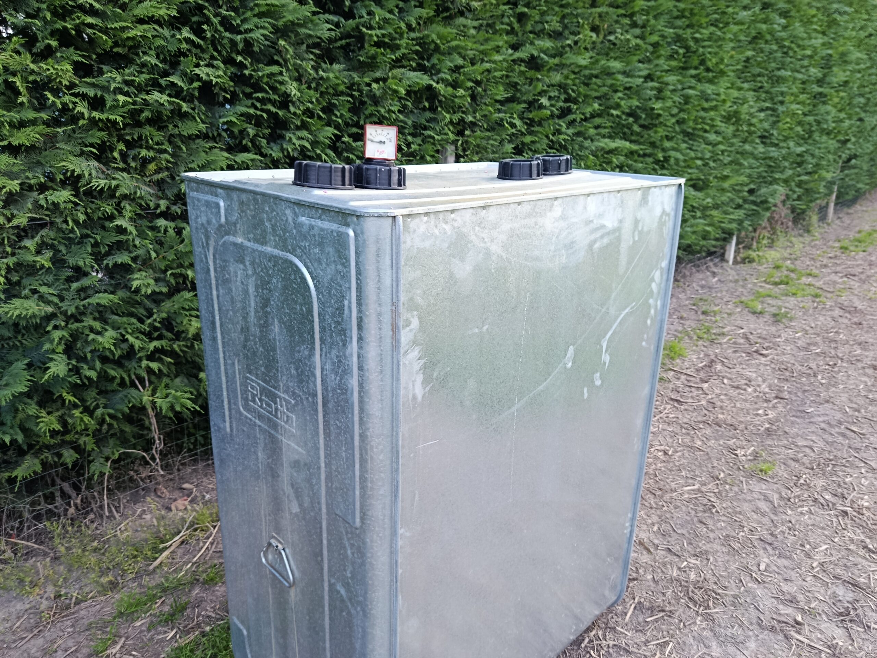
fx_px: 608
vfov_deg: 56.8
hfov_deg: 71.6
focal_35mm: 24
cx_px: 438
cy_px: 329
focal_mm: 5.24
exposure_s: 1/100
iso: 334
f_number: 1.7
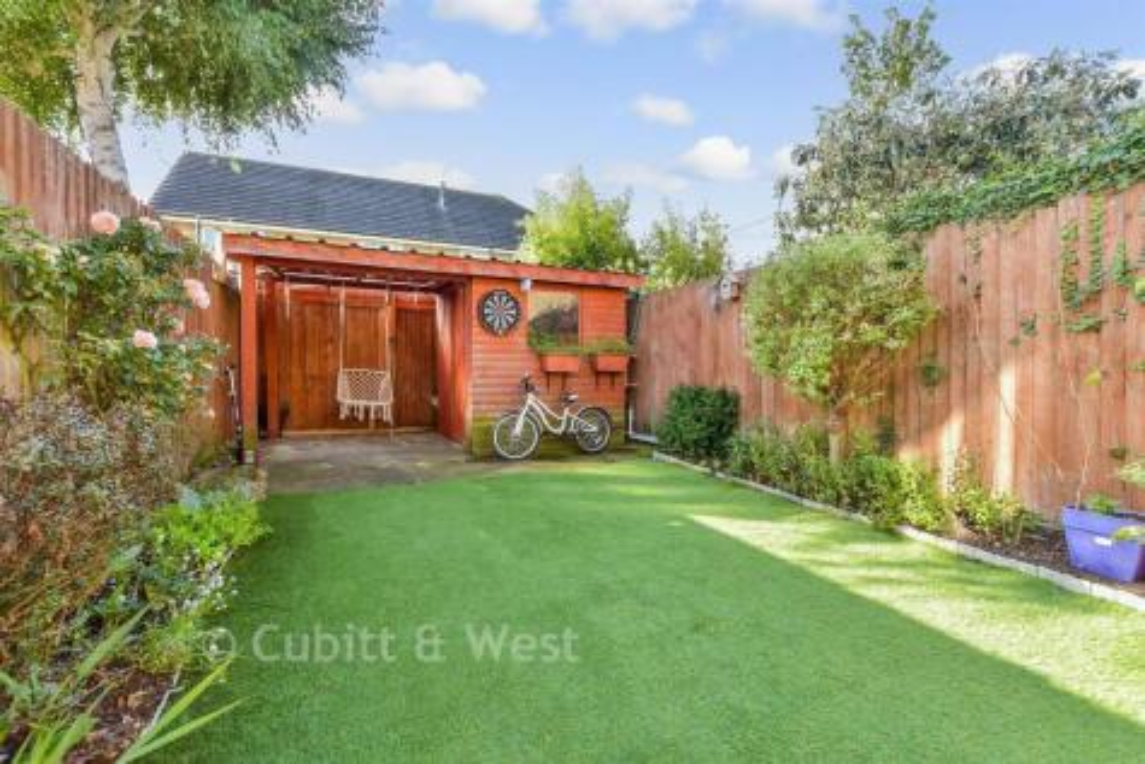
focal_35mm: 15
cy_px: 382
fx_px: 477
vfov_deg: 77.4
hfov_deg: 100.4
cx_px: 572
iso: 160
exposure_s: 1/30
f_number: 8
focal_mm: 10
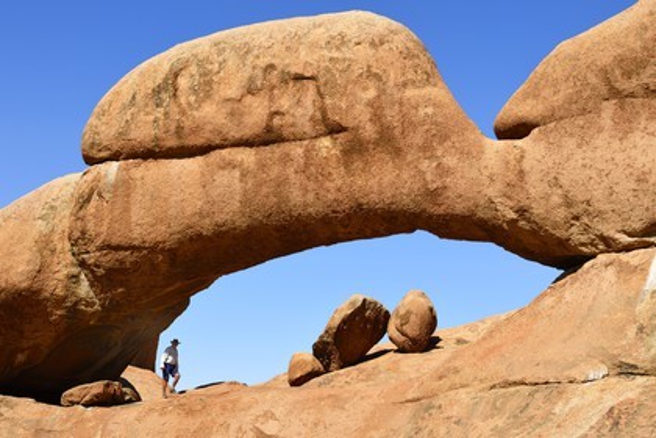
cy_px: 219
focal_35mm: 62
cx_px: 328
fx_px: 1130
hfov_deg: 32.4
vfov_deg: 21.9
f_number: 13
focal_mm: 62
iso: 200
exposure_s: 1/250
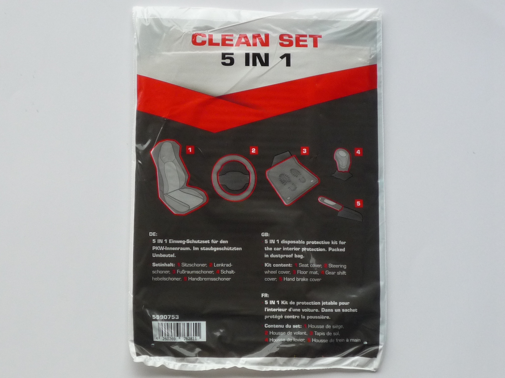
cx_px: 252
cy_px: 189
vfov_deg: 16.4
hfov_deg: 21.8
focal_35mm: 90
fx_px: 1313
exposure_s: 1/50
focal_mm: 8.8
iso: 160
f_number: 4.3
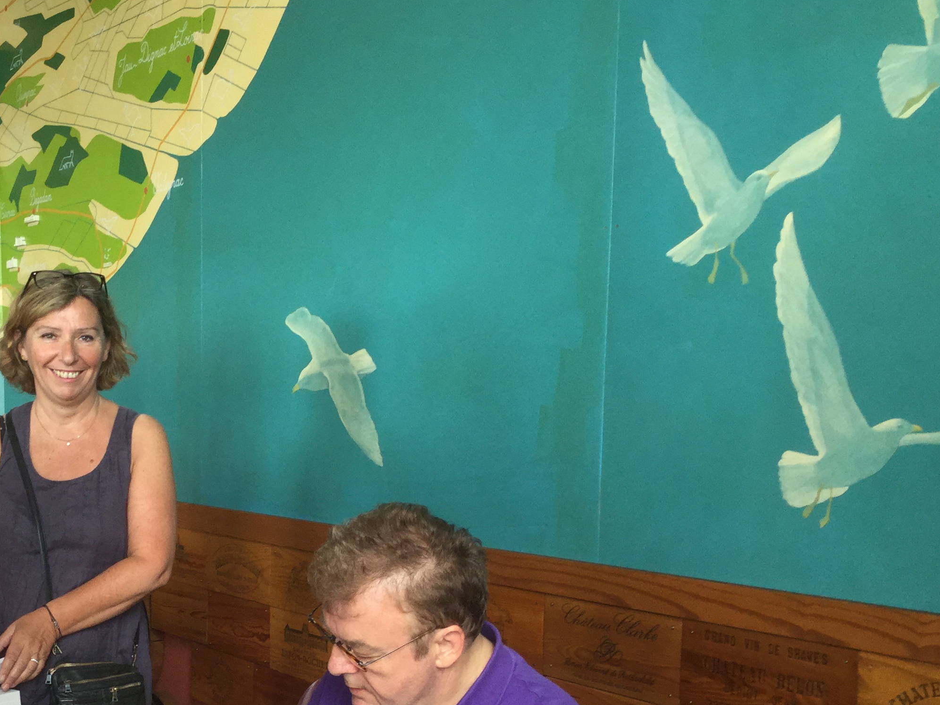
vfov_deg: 28.1
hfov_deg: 36.5
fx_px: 1385
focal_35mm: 51
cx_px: 226
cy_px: 547
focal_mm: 3.3
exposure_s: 1/30
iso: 50
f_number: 2.4
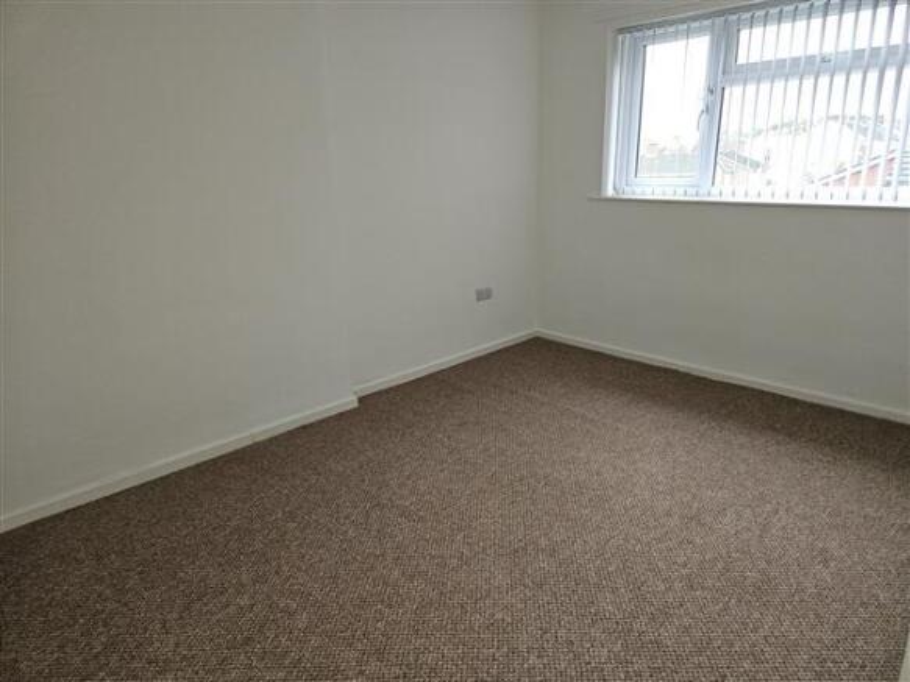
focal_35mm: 23
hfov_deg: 73.9
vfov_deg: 58.9
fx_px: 605
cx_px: 455
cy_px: 341
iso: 100
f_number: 1.8
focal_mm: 5.4
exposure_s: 1/33
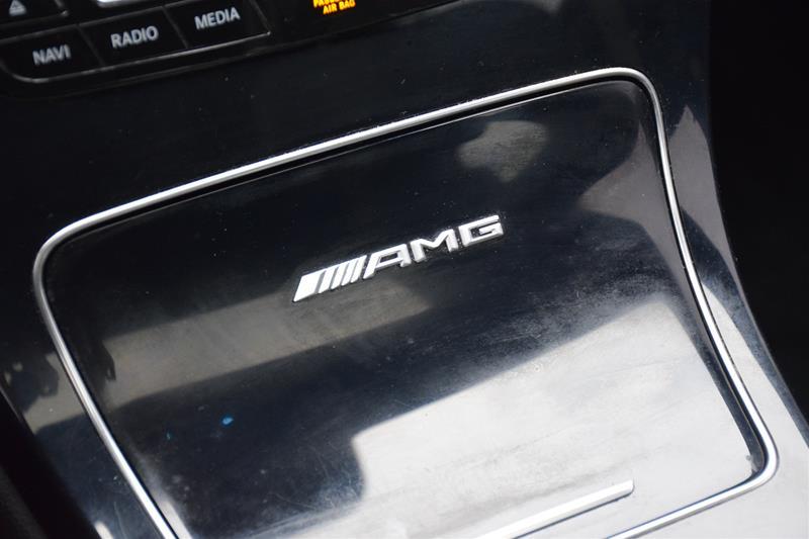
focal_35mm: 84
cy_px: 270
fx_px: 1887
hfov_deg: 24.2
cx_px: 404
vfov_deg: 16.3
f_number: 4.8
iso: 2800
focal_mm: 56
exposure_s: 1/125
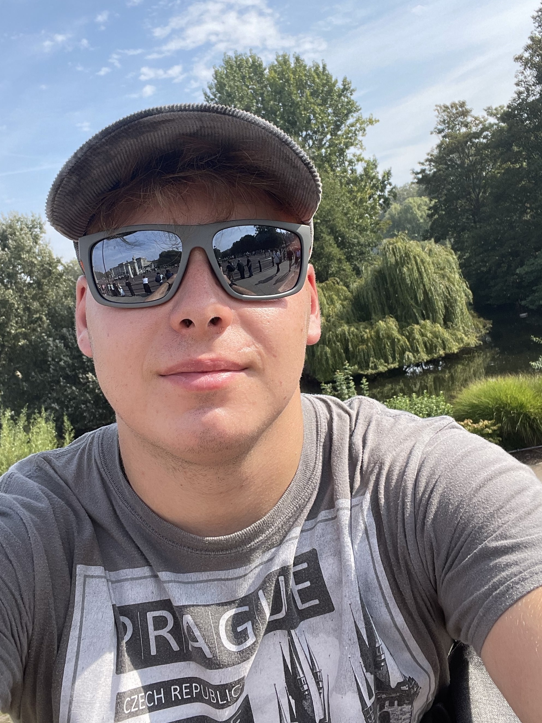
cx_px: 265
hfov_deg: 40.7
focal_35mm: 35
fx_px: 731
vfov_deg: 52.5
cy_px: 321
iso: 32
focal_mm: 2.71
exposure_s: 1/702
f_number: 2.2
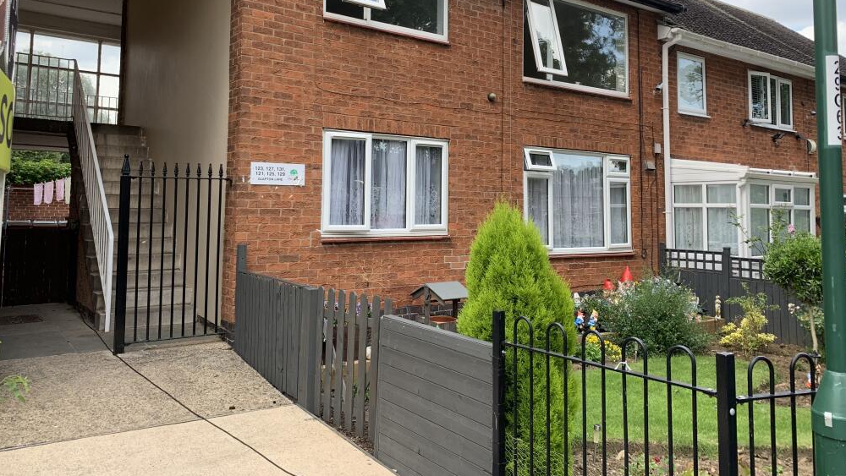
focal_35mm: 29
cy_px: 167
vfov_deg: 39.8
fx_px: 651
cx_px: 418
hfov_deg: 66.1
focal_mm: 4.25
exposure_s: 1/274
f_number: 1.8
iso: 25
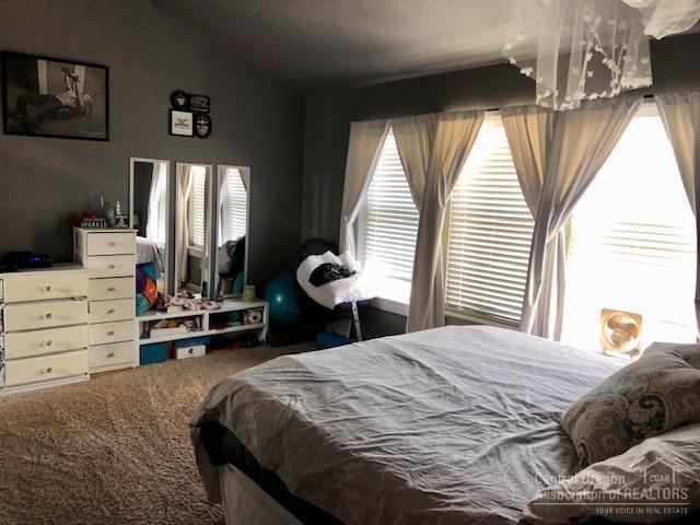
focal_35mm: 28
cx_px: 350
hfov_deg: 63.4
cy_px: 262
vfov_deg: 49.7
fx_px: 566
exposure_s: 1/17
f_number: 1.8
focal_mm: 3.99
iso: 40
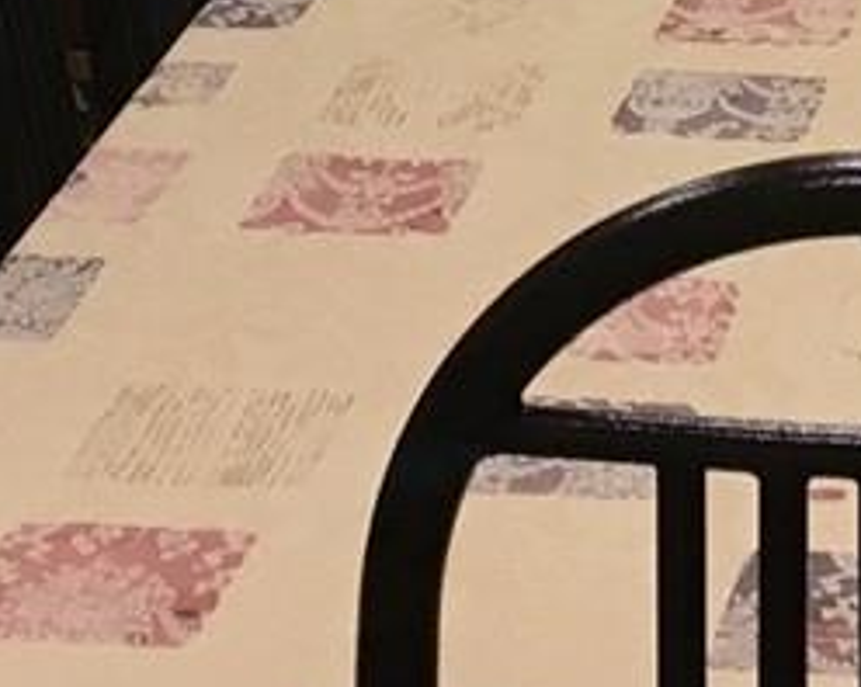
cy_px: -1055
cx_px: 687
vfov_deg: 6.3
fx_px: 5958
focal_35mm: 234
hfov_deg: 8.3
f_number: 2.2
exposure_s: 1/30
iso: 25
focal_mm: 4.15
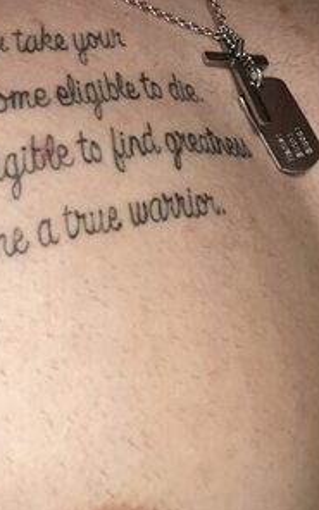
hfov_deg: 23.0
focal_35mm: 55
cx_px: 39
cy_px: 107
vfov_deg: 35.8
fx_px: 765
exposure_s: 1/40
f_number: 2.2
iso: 125
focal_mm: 2.87
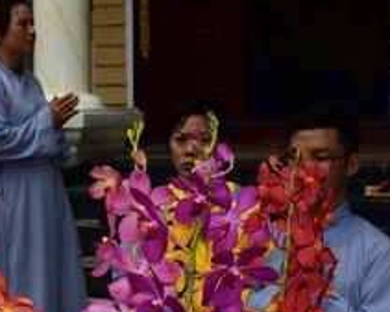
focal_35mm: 110
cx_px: 102
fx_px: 1270
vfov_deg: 14.0
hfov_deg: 17.4
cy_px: 205
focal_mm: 38
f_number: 11
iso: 160
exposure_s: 1/125
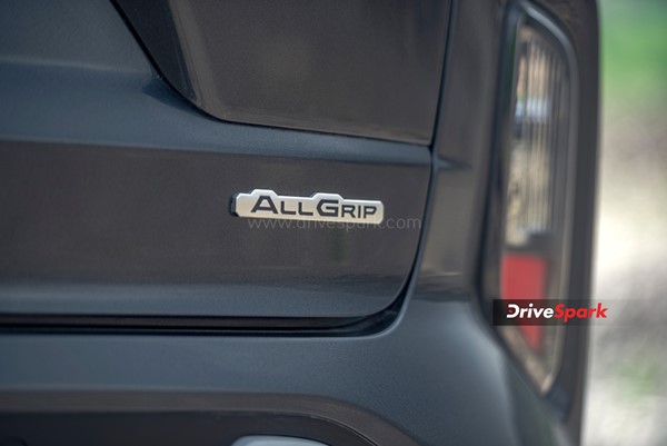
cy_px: 223
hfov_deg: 11.7
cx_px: 334
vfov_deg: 7.9
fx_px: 3245
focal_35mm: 175
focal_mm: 175
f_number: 3.2
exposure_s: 1/200
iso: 100
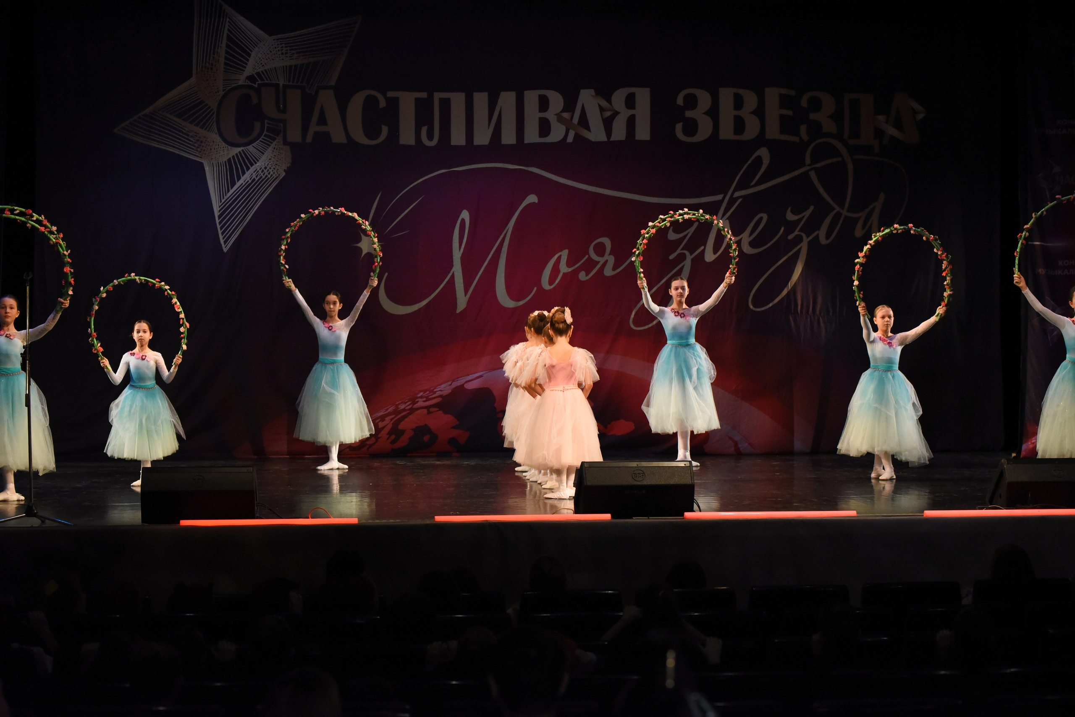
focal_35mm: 70
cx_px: 538
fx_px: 2091
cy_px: 358
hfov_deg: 28.8
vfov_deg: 19.5
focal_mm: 70
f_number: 3.5
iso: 5000
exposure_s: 1/640
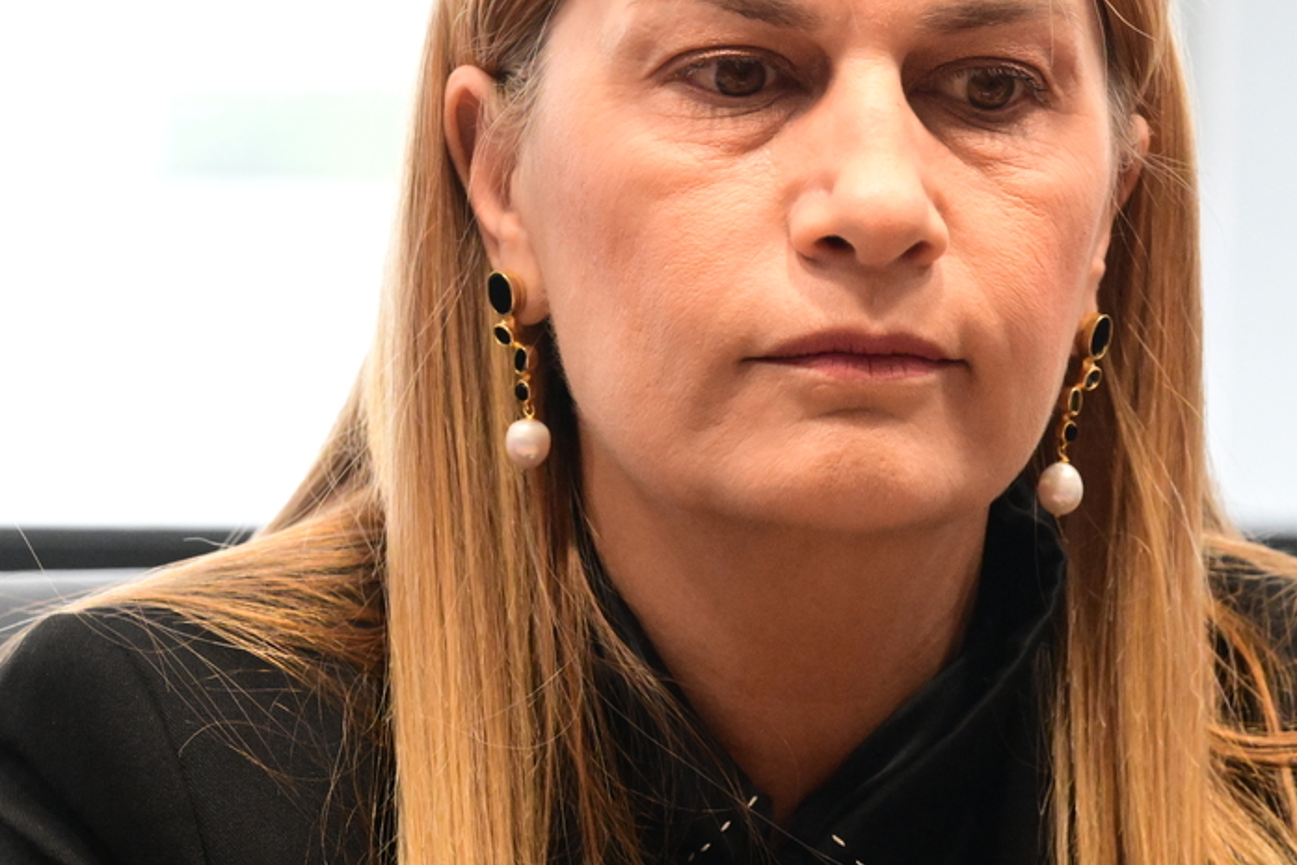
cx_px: 945
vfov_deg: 3.4
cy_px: 86
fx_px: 14377
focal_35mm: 399
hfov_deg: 5.2
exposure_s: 1/500
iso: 6400
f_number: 7.1
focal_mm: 200
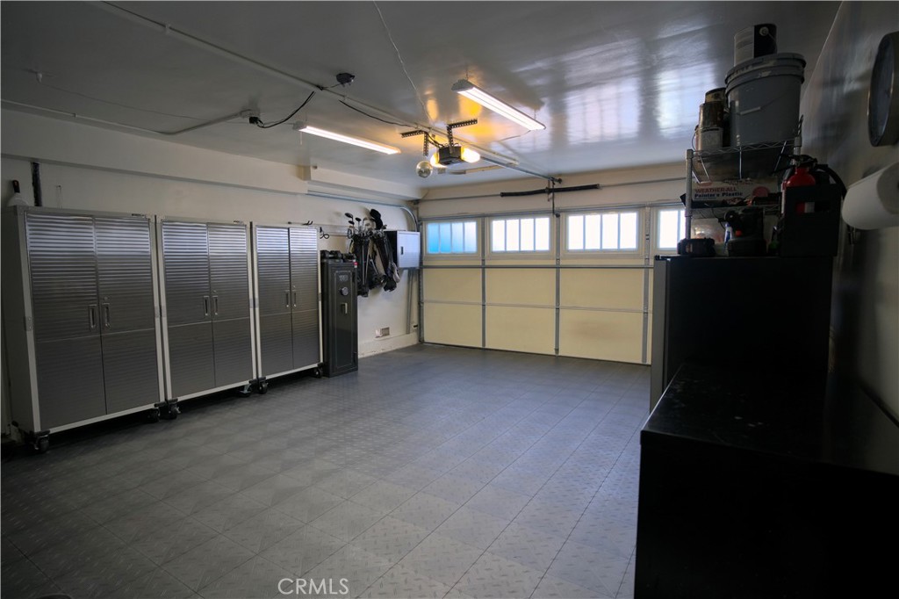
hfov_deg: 86.9
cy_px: 300
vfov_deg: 64.5
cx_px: 450
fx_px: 474
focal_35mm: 19
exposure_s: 1/160
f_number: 4
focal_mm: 19
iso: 1000
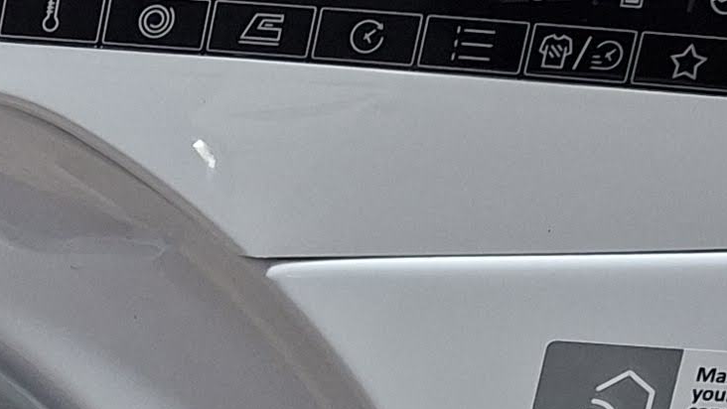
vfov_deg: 8.2
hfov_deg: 12.6
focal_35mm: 137
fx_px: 2641
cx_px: -962
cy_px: 933
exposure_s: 1/33
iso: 250
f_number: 1.8
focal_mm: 5.54
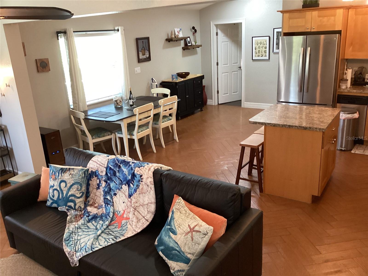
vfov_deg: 45.4
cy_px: 138
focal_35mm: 31
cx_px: 184
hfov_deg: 58.4
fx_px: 330
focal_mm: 3.3
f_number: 2.4
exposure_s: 1/50
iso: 250
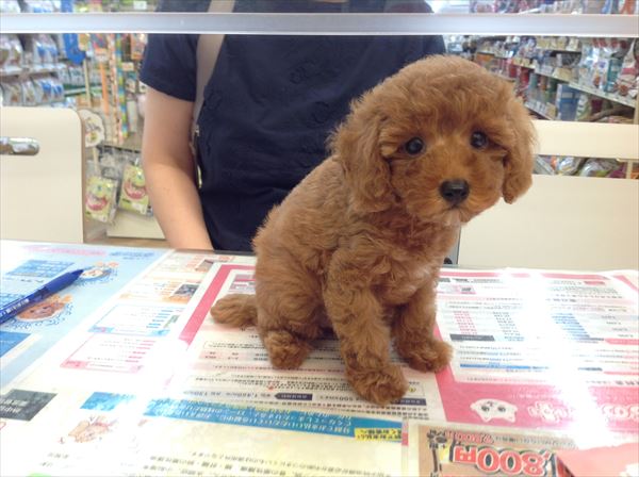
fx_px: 645
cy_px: 238
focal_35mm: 35
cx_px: 320
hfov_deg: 52.7
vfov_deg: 40.6
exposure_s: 1/20
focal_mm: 4.28
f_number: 2.4
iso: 50
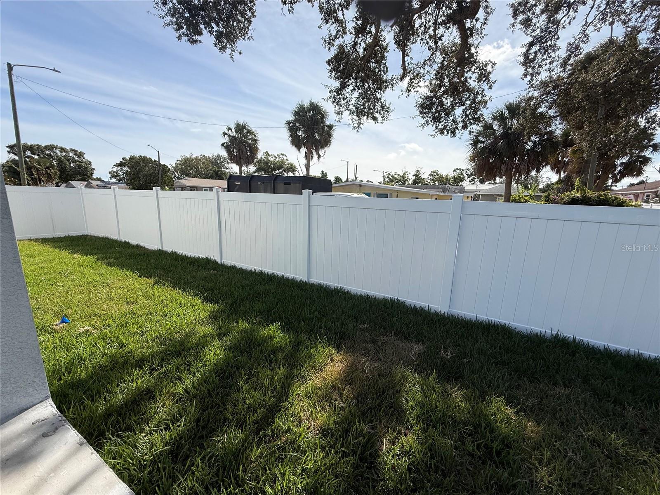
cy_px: 248
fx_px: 267
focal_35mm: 14
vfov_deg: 85.7
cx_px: 330
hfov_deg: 102.1
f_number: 2.2
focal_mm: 2.22
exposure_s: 1/2237
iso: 64
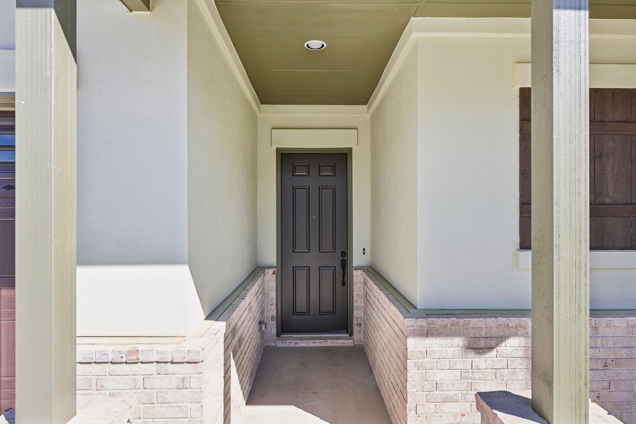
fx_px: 371
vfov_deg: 59.5
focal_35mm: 21
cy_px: 212
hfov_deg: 81.2
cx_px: 318
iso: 100
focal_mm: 21
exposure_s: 1/180
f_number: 6.7
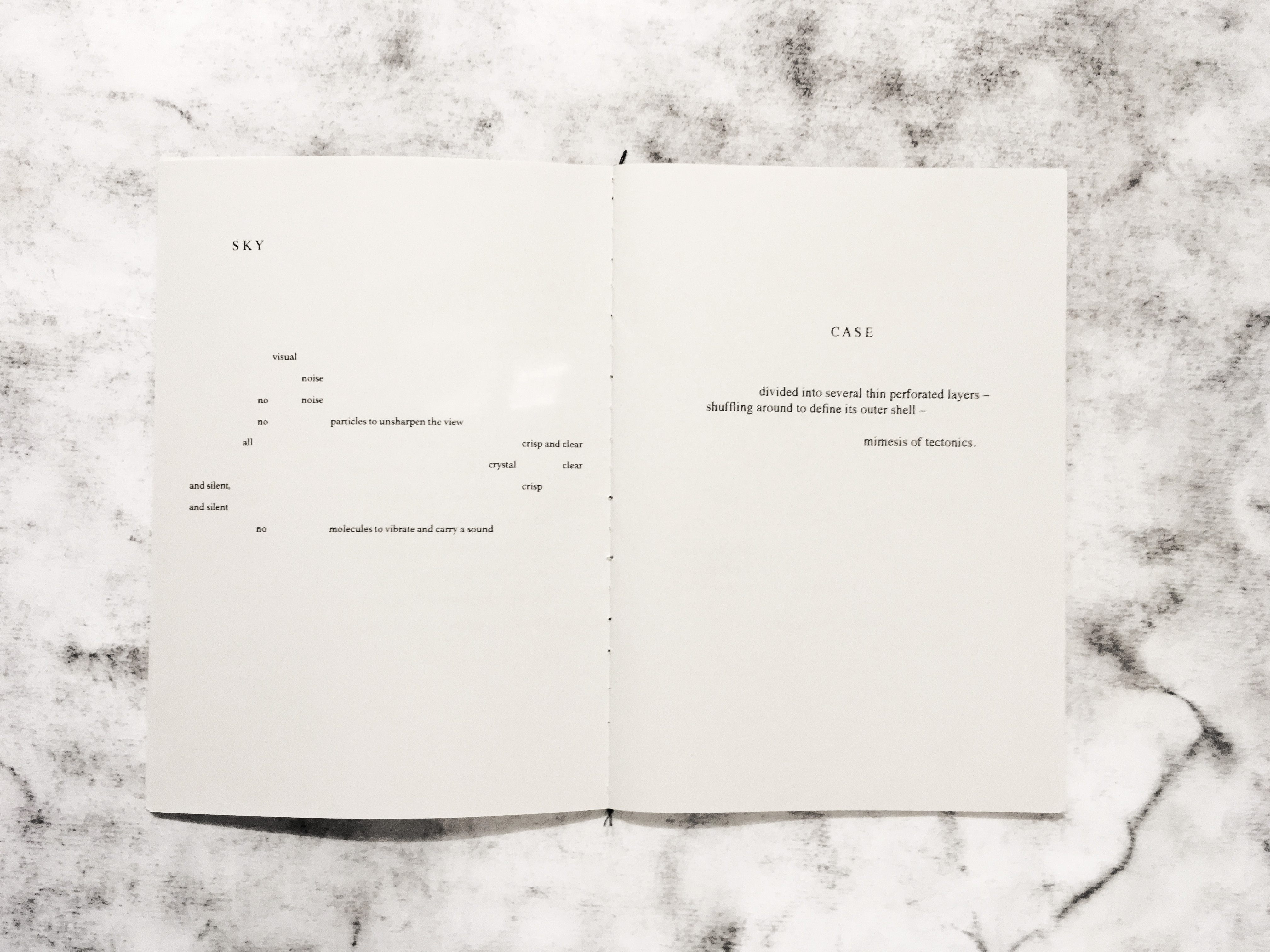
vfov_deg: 48.2
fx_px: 1064
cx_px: 635
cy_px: 476
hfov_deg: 61.7
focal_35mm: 29
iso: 200
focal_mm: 4.15
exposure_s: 1/25
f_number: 2.2
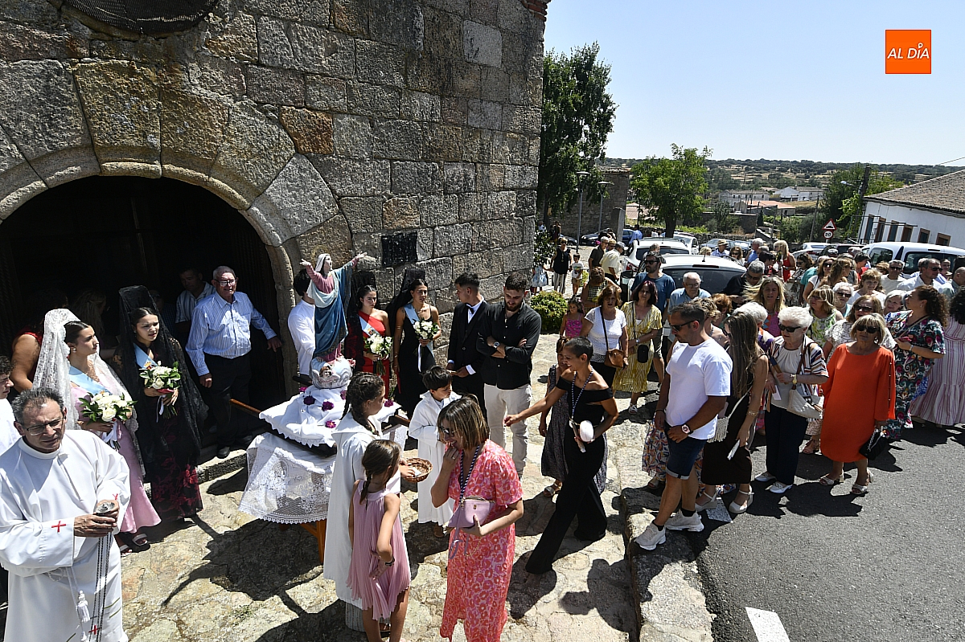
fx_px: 482
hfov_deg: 90.0
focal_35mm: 18
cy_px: 321
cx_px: 482
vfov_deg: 67.3
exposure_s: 1/320
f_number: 9
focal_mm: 12
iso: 160
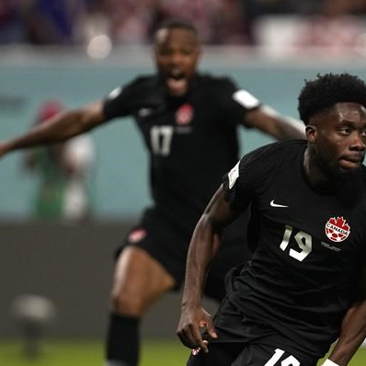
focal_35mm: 874
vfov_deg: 2.0
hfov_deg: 2.0
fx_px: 10455
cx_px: 402
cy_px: 305
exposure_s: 1/2500
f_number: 3.5
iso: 2000
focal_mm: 400
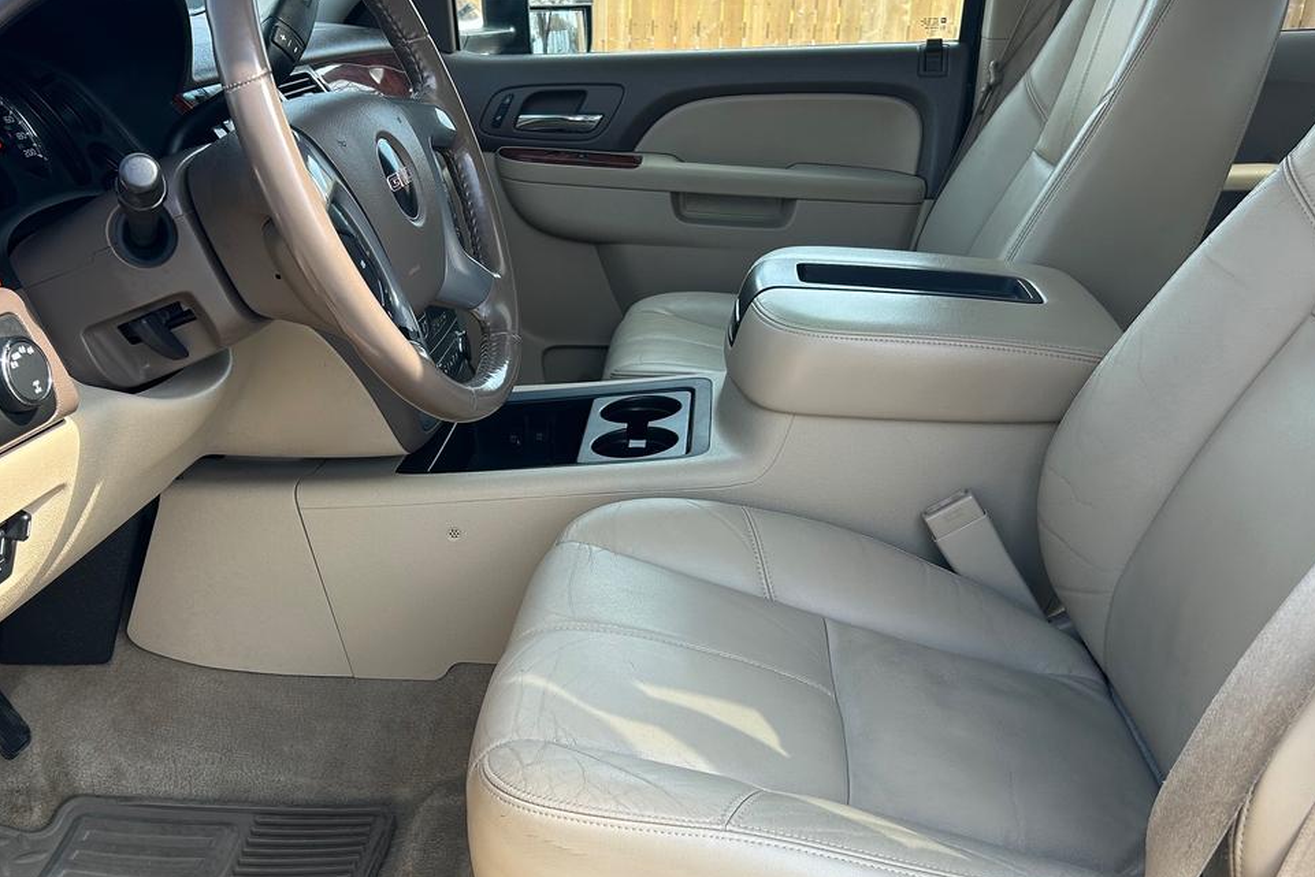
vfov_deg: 36.8
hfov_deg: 53.1
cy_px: 520
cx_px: 610
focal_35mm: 36
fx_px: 1315
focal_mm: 5.7
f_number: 1.5
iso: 50
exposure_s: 1/588
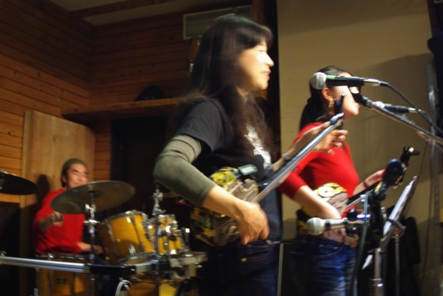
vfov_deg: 31.9
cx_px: 222
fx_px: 517
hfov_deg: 46.4
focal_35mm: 42
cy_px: 148
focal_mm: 28
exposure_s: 1/8
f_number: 4.5
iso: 800
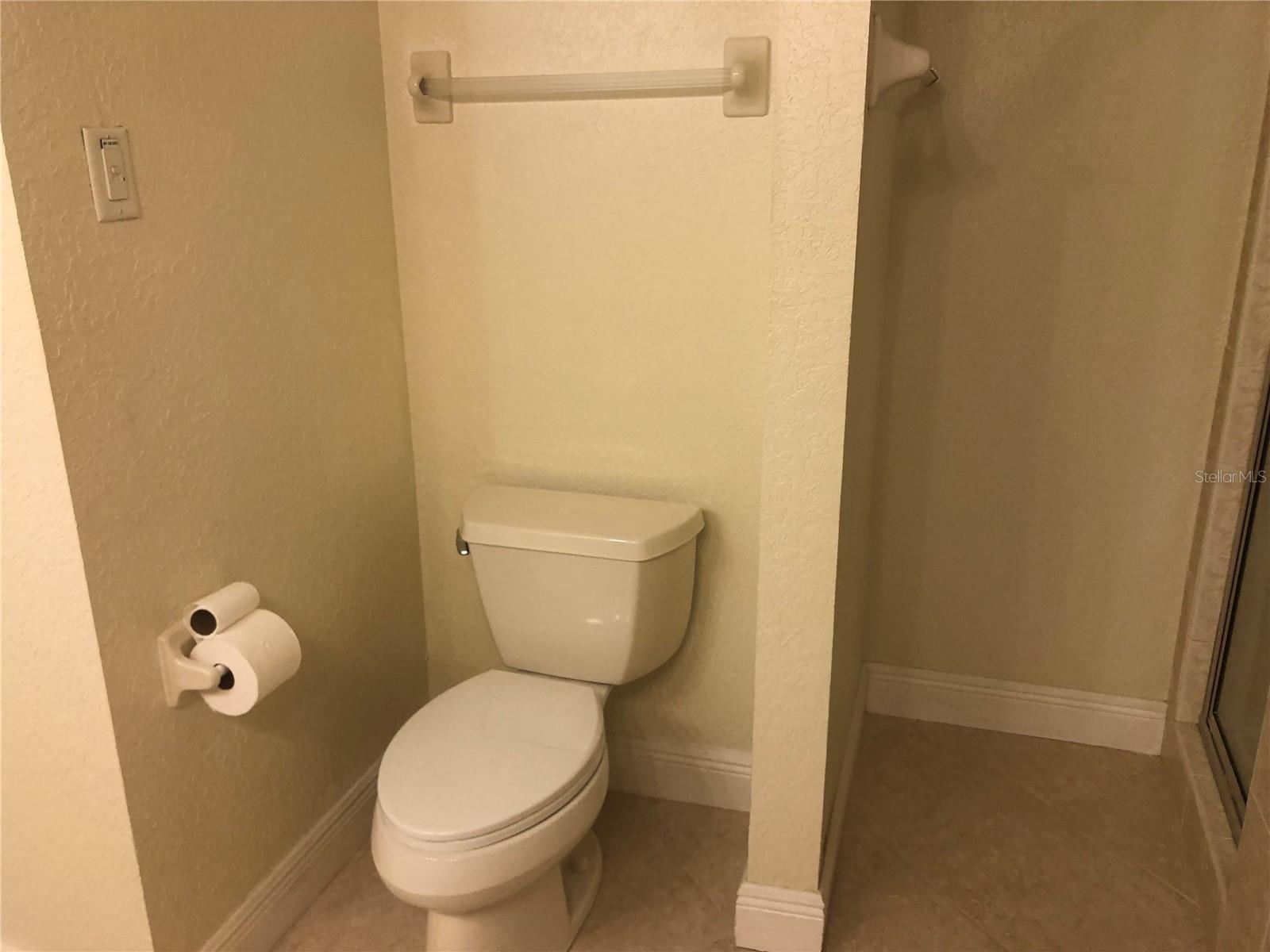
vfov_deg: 49.7
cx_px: 635
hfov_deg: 63.4
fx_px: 1027
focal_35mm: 28
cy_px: 476
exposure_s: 1/30
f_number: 1.8
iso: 32
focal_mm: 3.99
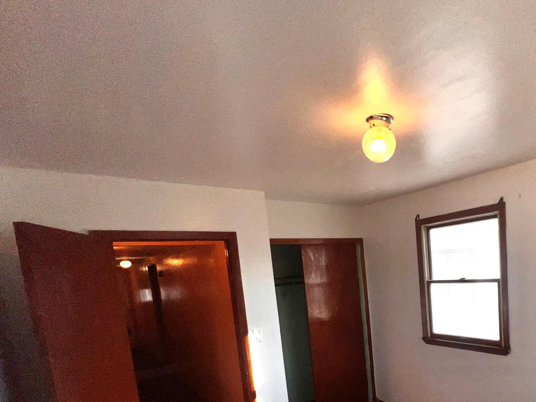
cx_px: 383
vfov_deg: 62.2
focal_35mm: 20
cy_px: 302
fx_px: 310
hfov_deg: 77.4
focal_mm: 1.57
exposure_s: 1/903
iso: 25
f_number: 1.8
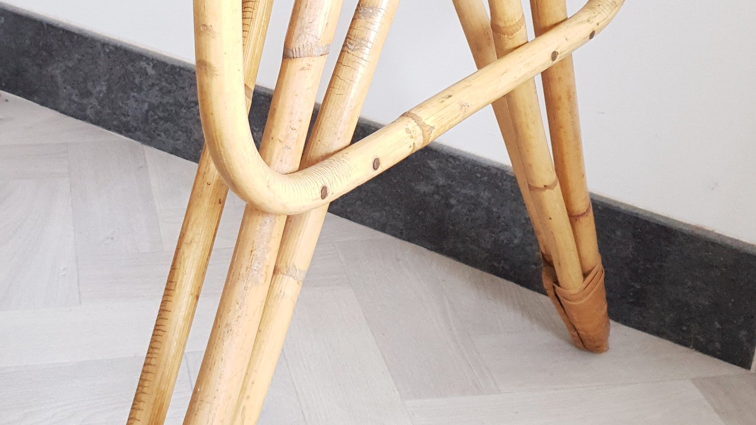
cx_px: 268
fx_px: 1263
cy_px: 71
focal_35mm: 63
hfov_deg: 33.1
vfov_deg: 18.9
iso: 200
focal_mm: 4.3
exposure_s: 1/128
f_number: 1.5
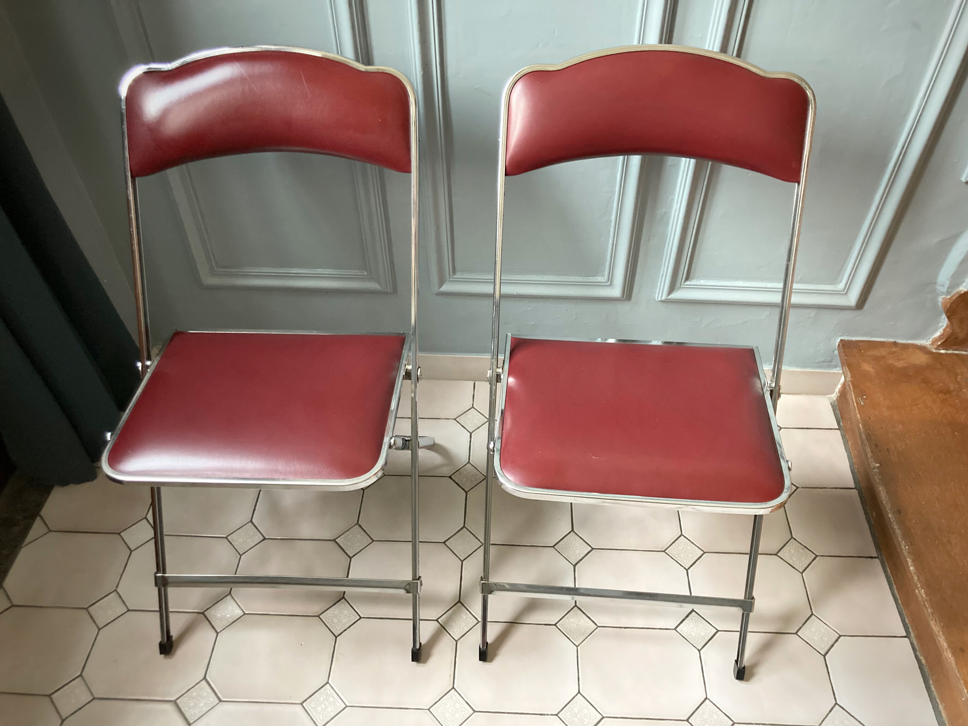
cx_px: 484
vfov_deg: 49.7
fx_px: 783
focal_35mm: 28
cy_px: 363
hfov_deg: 63.4
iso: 500
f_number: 1.8
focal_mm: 3.99
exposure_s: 1/25
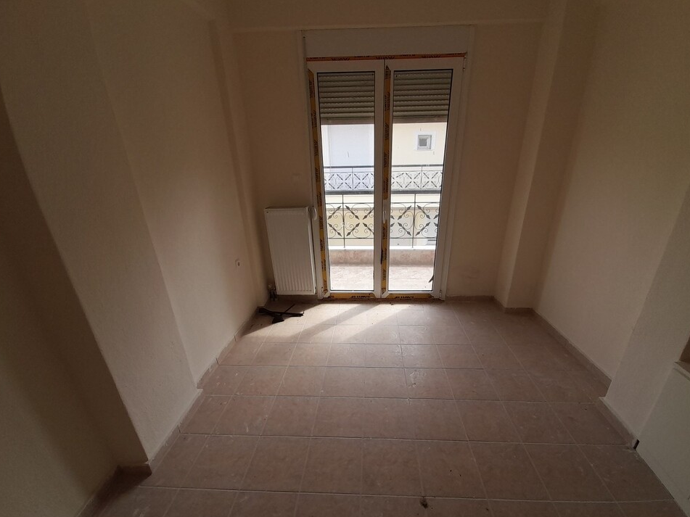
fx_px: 279
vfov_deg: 85.6
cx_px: 361
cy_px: 266
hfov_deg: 102.0
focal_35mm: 14
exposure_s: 1/202
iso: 40
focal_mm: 1.42
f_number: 2.2
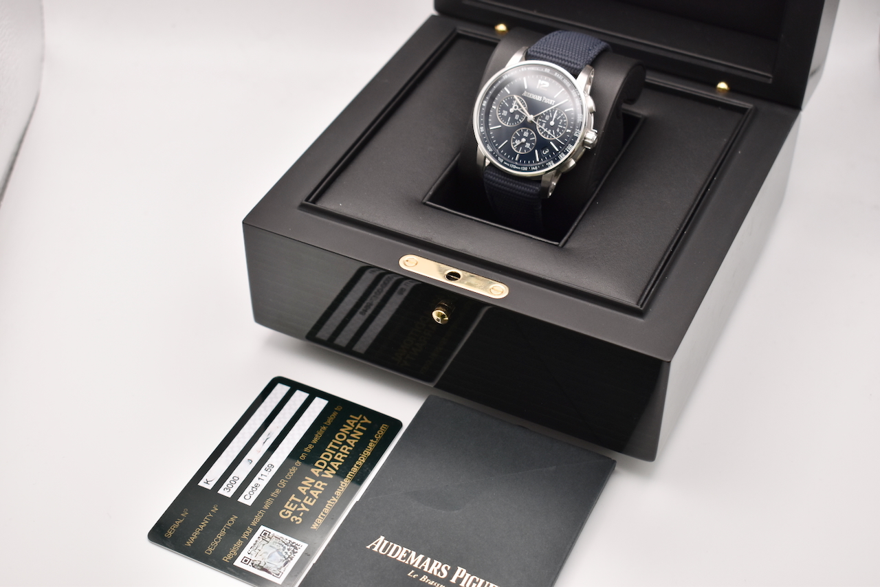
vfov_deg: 22.6
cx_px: 440
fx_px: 1467
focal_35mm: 60
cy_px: 294
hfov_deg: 33.4
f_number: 5.6
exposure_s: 1/125
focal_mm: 40
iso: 500
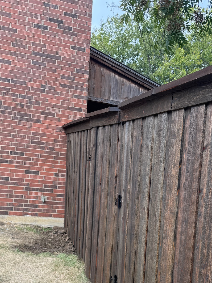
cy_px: 238
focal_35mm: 41
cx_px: 138
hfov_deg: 34.9
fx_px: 335
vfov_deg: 43.0
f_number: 1.78
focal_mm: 6.76
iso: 80
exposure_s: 1/298
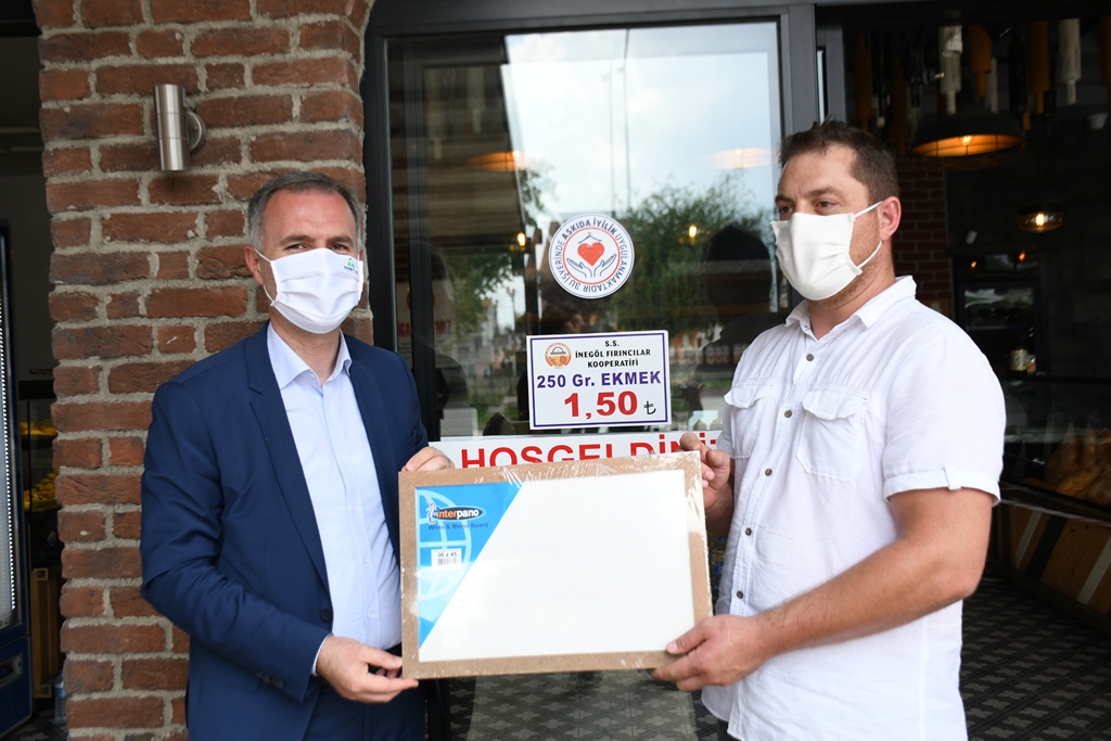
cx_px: 556
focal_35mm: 34
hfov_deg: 55.8
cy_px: 370
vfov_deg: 38.9
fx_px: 1049
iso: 200
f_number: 3.8
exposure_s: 1/160
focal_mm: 23
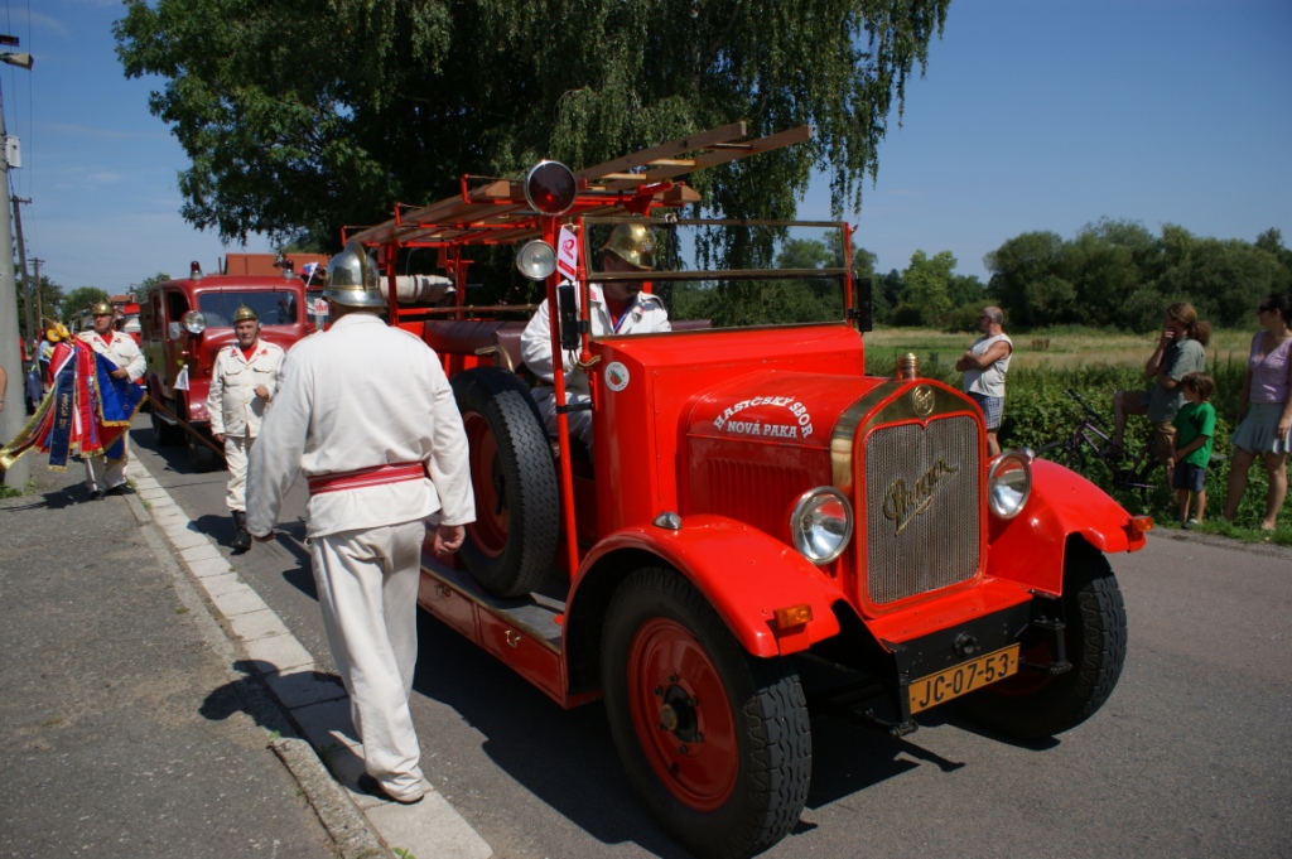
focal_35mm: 27
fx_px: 968
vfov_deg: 47.9
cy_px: 430
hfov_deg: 67.4
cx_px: 646
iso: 100
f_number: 4
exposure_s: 1/2000
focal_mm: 18
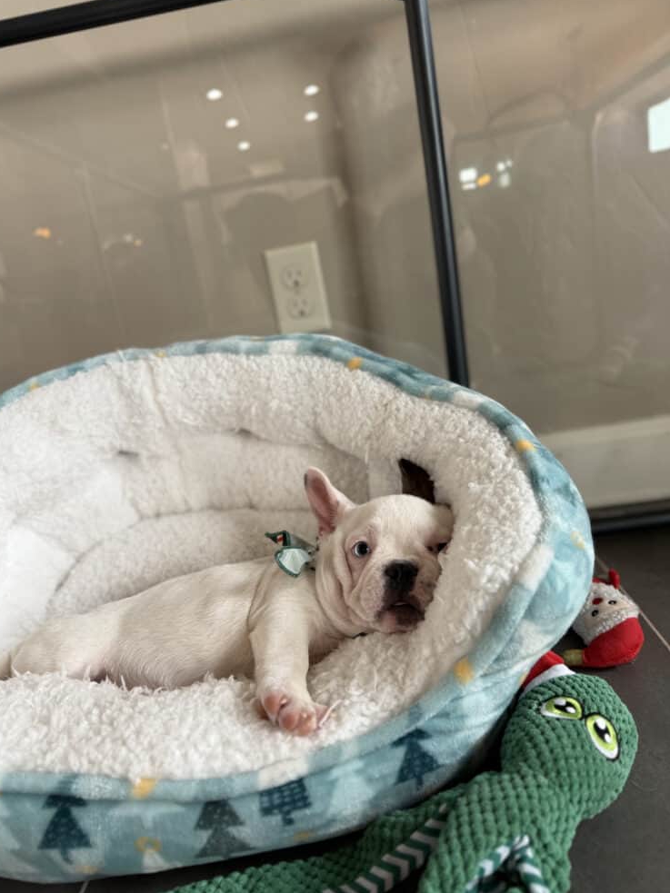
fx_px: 645
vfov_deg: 69.4
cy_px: 444
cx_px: 323
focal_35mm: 25
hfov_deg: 54.9
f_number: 1.78
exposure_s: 1/60
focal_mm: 6.76
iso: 160
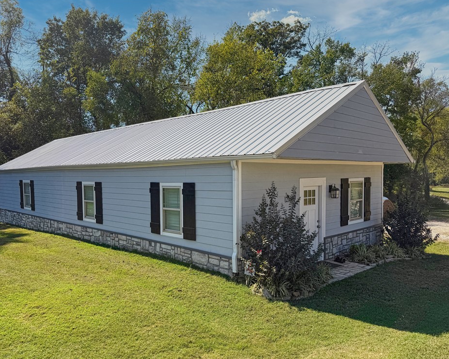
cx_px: 209
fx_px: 345
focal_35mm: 26
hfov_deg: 66.0
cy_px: 183
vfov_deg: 54.9
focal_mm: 6.76
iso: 80
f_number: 1.78
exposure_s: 1/4673
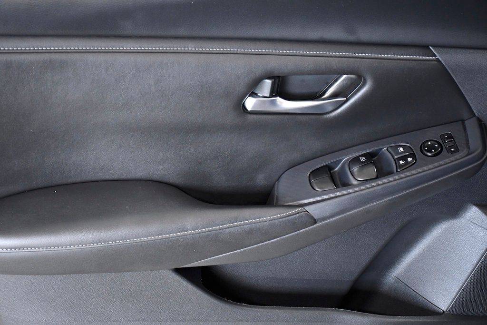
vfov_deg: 18.2
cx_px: 244
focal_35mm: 75
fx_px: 1015
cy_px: 162
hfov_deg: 27.0
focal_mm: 50
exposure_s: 1/125
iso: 2500
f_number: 5.6
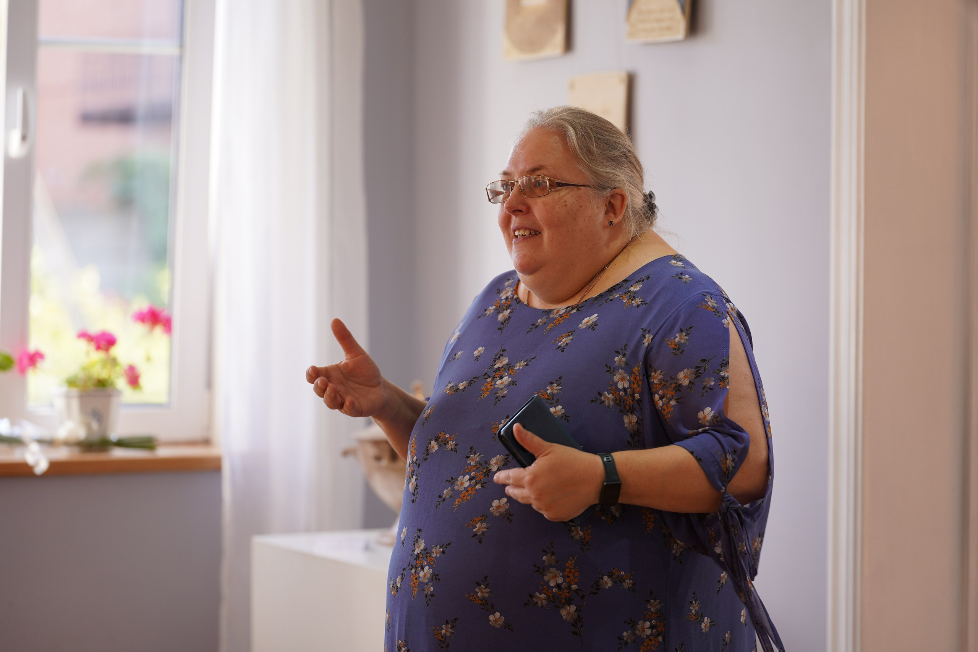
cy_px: 326
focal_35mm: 105
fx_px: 2852
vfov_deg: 13.0
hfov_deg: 19.5
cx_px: 489
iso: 200
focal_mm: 105
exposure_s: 1/125
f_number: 2.8
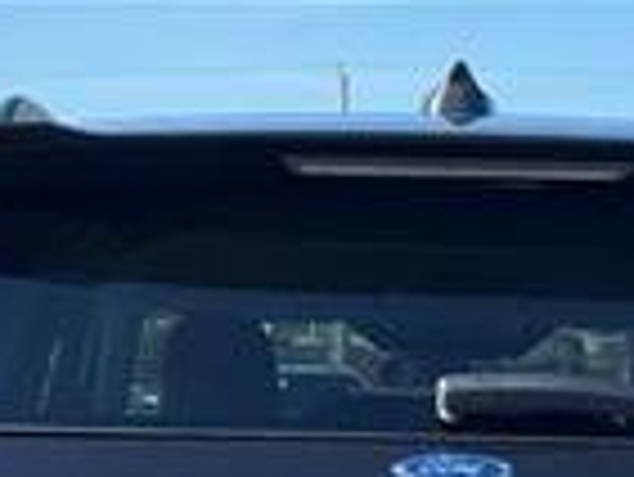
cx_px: 427
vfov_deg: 8.4
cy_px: 846
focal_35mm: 171
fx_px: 3135
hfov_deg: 11.5
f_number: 1.78
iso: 64
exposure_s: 1/1263
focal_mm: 6.76
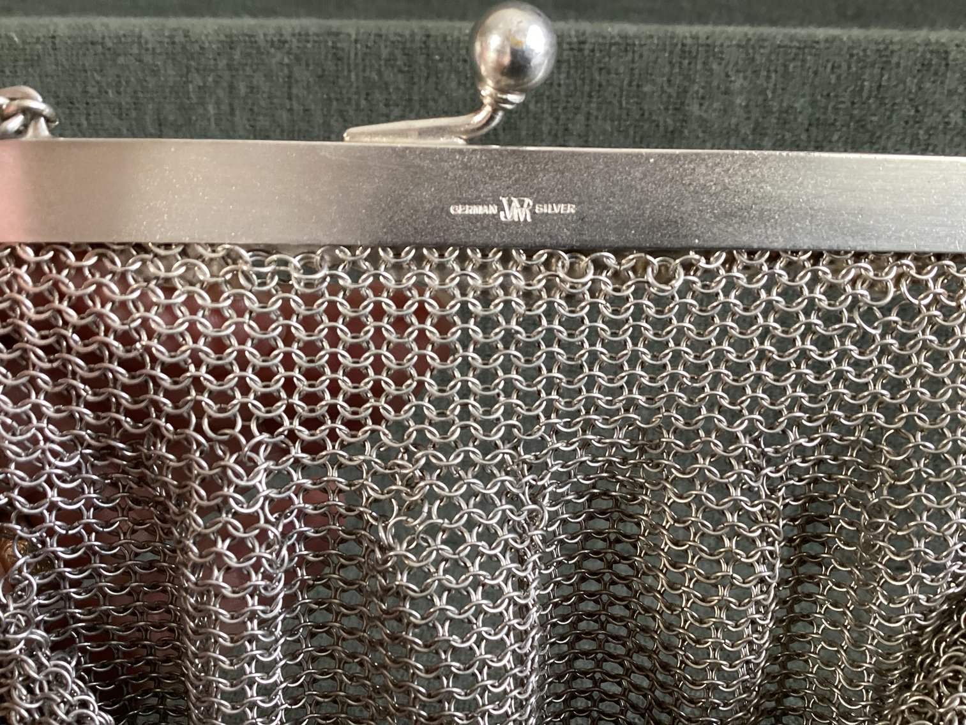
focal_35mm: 31
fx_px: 865
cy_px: 362
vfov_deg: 45.4
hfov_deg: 58.3
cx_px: 483
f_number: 2.4
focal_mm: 3.3
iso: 250
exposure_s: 1/60
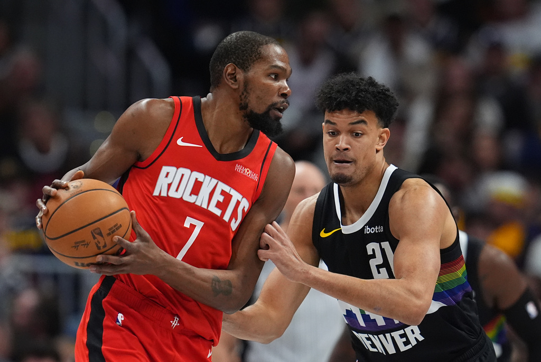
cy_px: 181
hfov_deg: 3.4
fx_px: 9025
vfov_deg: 2.3
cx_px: 270
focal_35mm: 600
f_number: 3.5
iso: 5000
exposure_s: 1/1600
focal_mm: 400
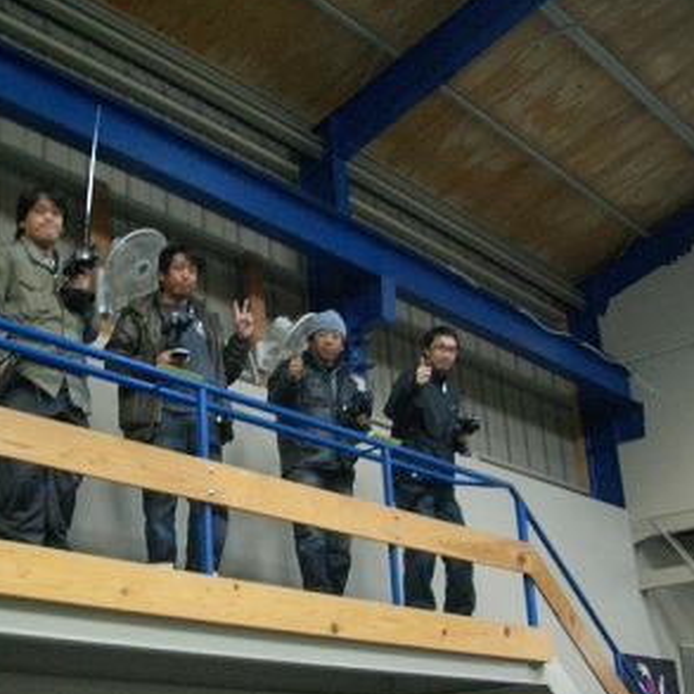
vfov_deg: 31.5
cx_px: 130
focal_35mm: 54
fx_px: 1225
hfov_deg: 30.8
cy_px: 426
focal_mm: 5.8
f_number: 2.6
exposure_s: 1/30
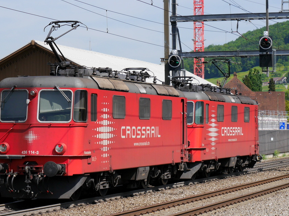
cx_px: 119
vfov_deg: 13.8
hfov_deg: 18.4
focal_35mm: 107
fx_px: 893
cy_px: 120
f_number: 7.1
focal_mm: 45
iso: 160
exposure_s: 1/400
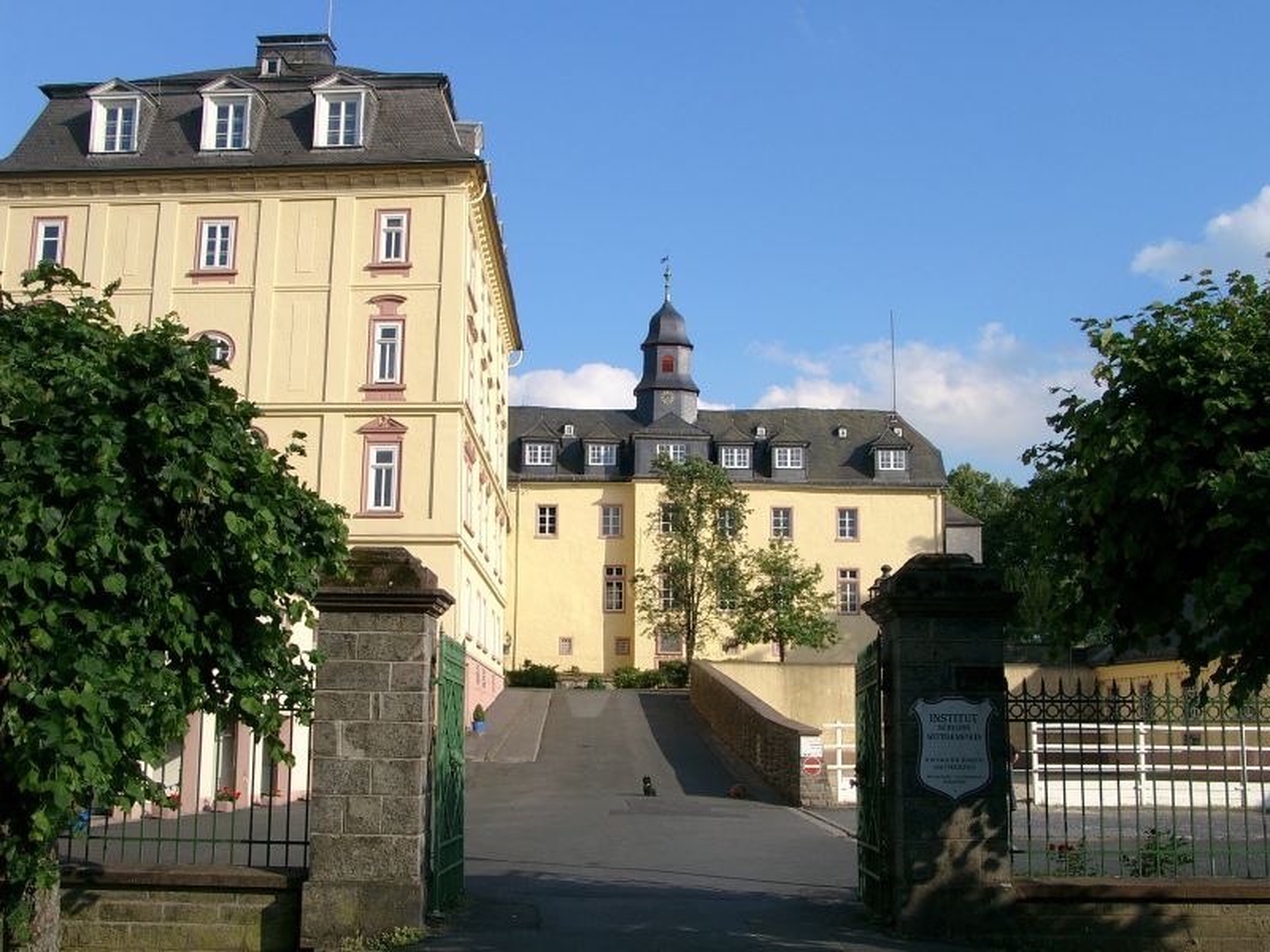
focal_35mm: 40
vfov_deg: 36.0
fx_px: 1468
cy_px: 476
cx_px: 635
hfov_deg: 46.8
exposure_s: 1/806
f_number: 4
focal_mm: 8.4
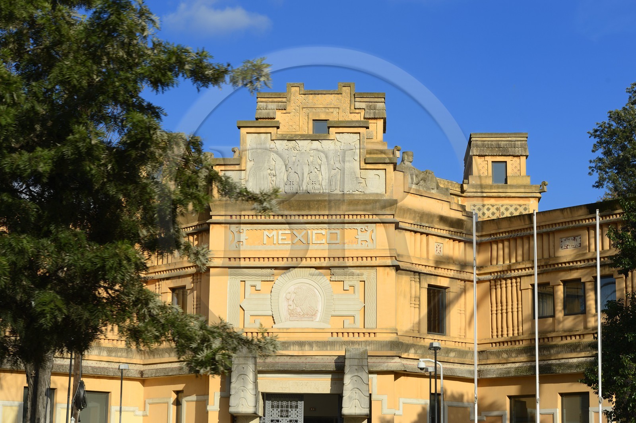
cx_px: 318
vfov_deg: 18.2
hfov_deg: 27.0
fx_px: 1324
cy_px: 212
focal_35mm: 75
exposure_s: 1/640
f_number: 8
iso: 200
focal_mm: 75
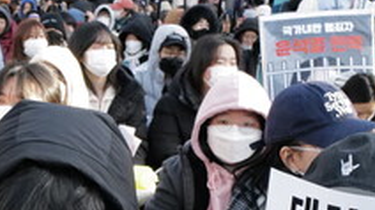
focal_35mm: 83
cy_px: 286
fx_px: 825
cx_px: 99
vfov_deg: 13.9
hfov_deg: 25.3
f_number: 13
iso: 2500
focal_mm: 28
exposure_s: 1/250
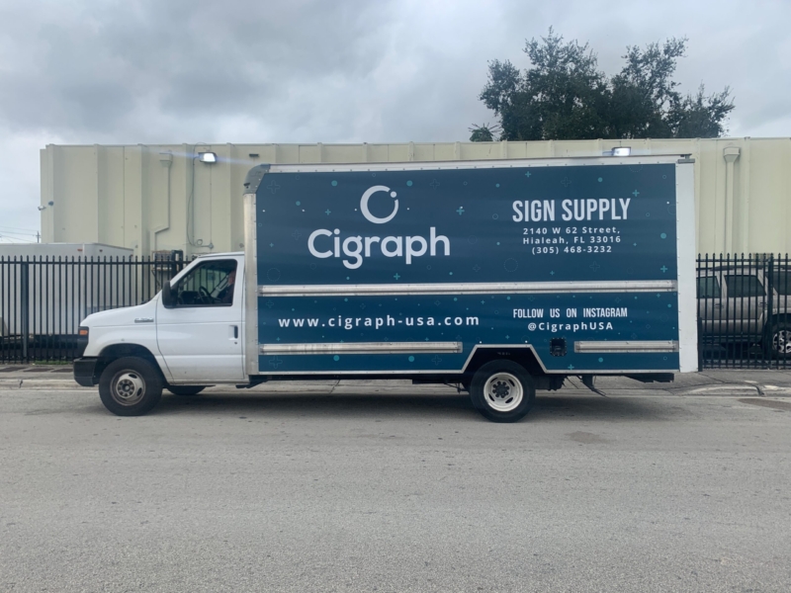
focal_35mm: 26
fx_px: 594
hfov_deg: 67.3
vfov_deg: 53.1
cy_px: 296
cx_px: 396
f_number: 1.8
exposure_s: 1/651
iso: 25
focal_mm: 4.25
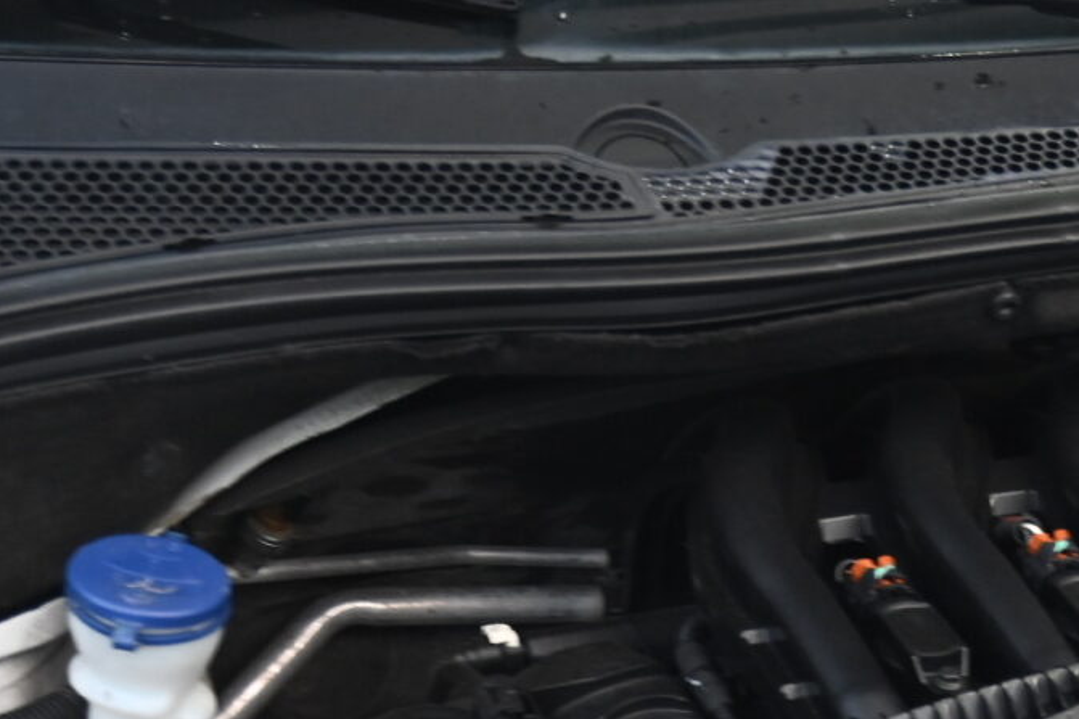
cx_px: 1092
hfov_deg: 19.2
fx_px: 3086
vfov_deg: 12.6
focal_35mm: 103
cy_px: 1064
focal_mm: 27
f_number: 4
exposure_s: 1/125
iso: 560
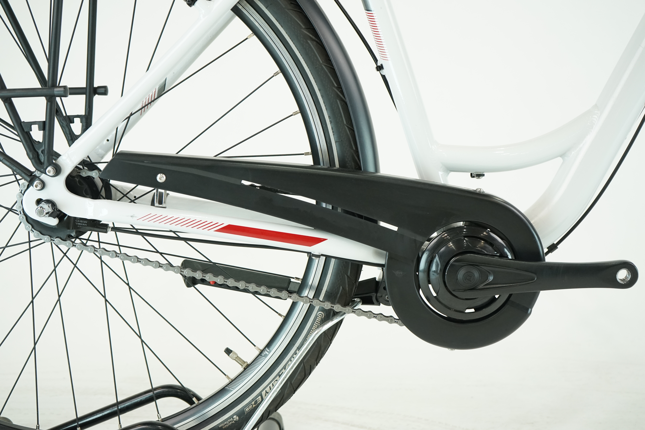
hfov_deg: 41.9
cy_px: 215
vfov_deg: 28.6
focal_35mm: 47
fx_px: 842
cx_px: 322
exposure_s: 1/200
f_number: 5.6
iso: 1600
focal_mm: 47
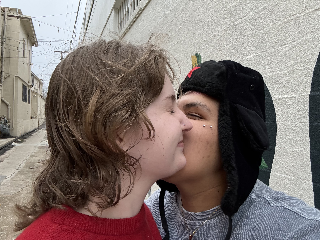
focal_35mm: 26
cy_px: 120
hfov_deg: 67.3
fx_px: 240
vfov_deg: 53.1
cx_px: 165
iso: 64
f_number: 1.9
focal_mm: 2.69
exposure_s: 1/235
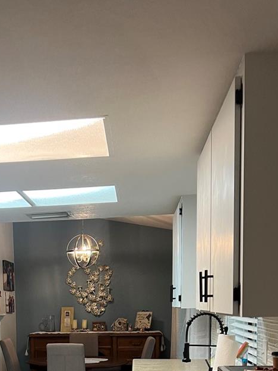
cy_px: 347
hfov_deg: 28.4
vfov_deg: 35.5
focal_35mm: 50
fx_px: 535
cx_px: 49
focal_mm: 5.7
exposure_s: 1/60
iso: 125
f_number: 1.5
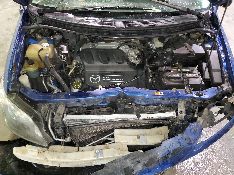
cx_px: 117
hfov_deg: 67.3
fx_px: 176
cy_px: 88
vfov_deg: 53.1
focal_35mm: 26
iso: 346
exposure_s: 1/15
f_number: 1.5
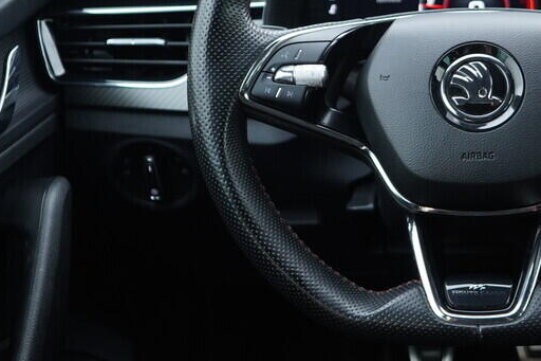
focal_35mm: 72
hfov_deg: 27.3
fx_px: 1082
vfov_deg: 18.7
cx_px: 459
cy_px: 70
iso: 250
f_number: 2.8
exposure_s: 1/40
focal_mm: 24
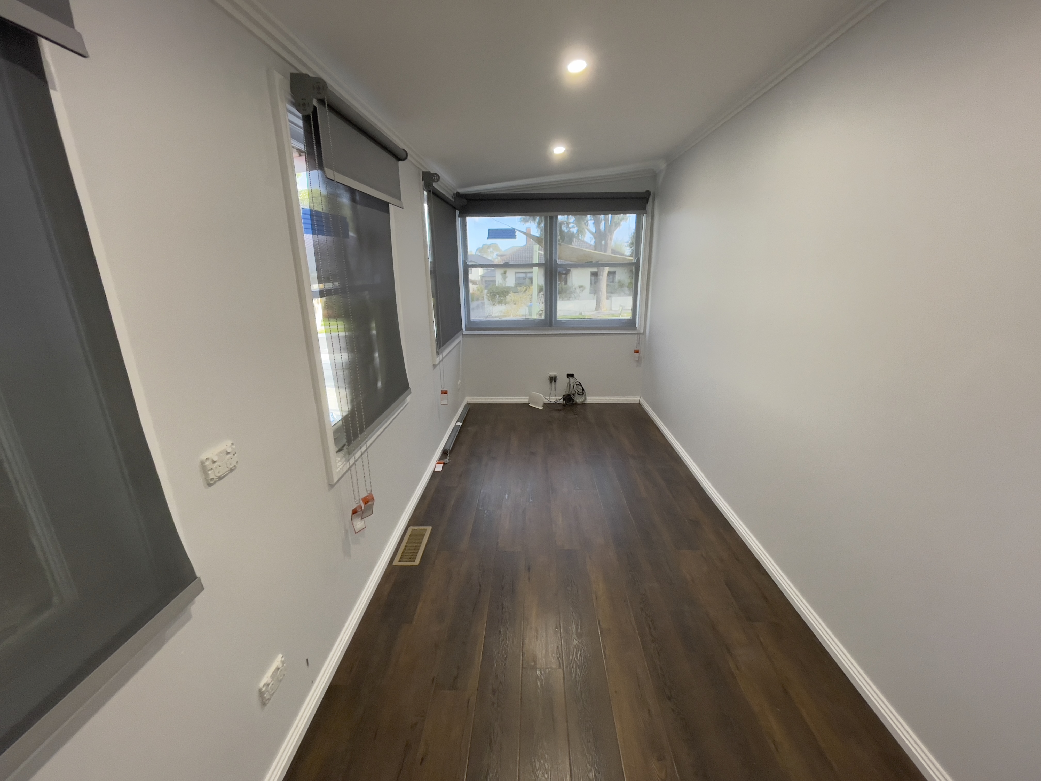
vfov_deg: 89.9
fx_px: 391
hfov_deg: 106.2
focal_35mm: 13
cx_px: 520
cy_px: 390
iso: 320
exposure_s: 1/100
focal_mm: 1.54
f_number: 2.4
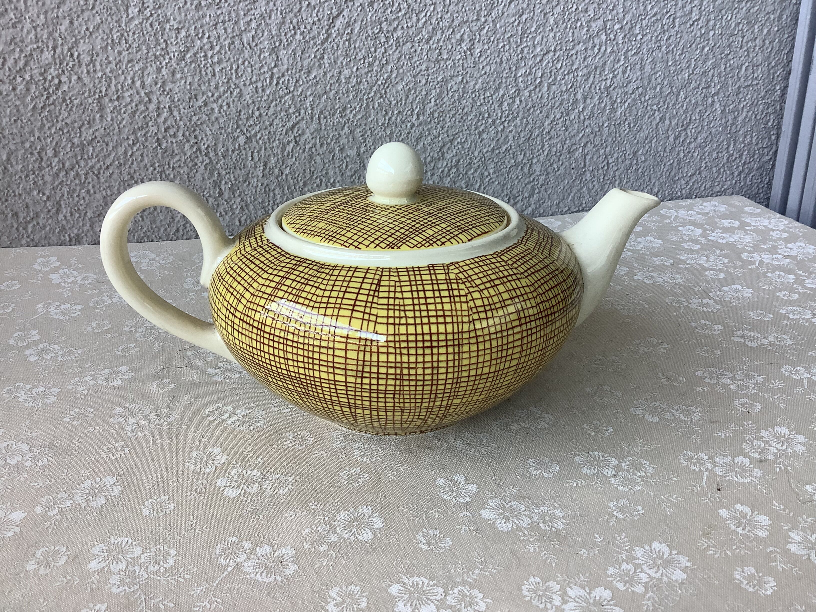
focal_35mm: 31
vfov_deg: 45.4
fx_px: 731
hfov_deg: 58.4
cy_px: 306
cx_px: 408
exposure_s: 1/60
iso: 50
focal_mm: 3.3
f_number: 2.4
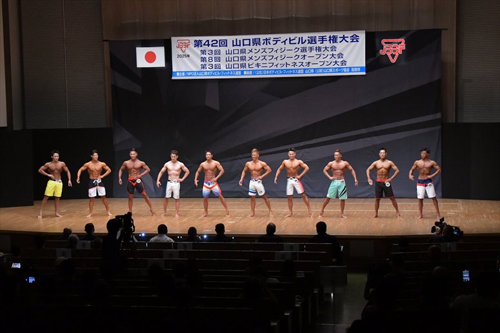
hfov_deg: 30.5
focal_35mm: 66
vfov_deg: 20.6
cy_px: 166
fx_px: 916
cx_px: 250
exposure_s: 1/400
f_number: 5.6
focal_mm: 44
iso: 6400
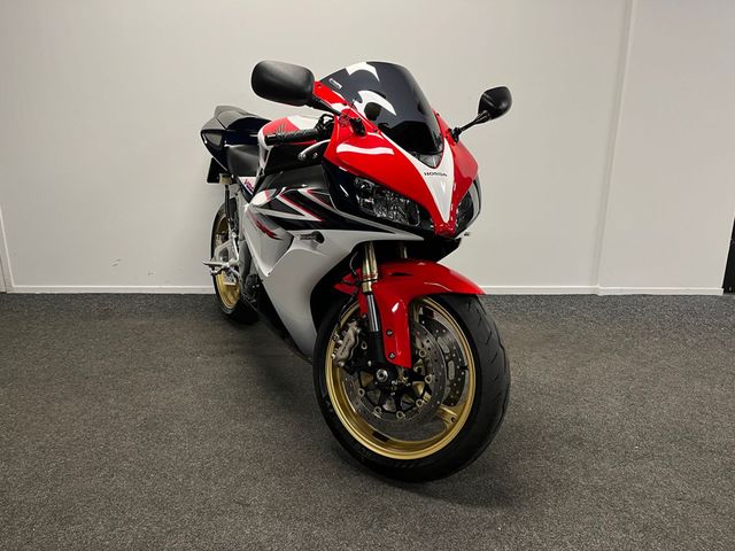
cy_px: 276
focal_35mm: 26
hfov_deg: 67.3
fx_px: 552
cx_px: 368
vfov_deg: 53.1
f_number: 1.6
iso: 100
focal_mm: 5.1
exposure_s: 1/50
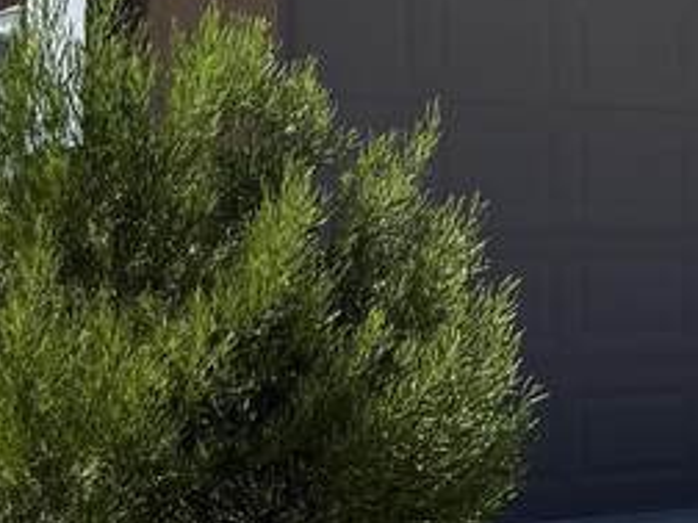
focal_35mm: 122
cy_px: 0
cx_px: 792
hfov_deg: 15.7
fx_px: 2460
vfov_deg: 12.0
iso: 80
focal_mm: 6.76
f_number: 1.78
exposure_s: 1/4975
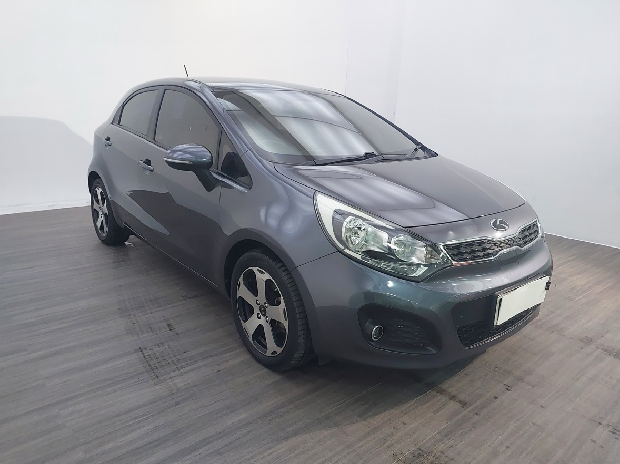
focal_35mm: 25
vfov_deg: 54.8
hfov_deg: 69.4
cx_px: 299
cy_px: 249
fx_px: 448
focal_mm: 5.06
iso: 500
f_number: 1.8
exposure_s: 1/50
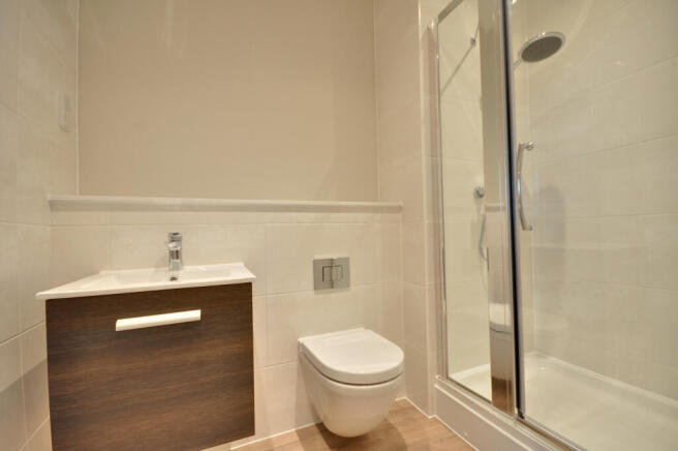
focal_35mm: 15
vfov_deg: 77.2
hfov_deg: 100.4
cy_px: 226
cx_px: 339
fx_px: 282
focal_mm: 10
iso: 200
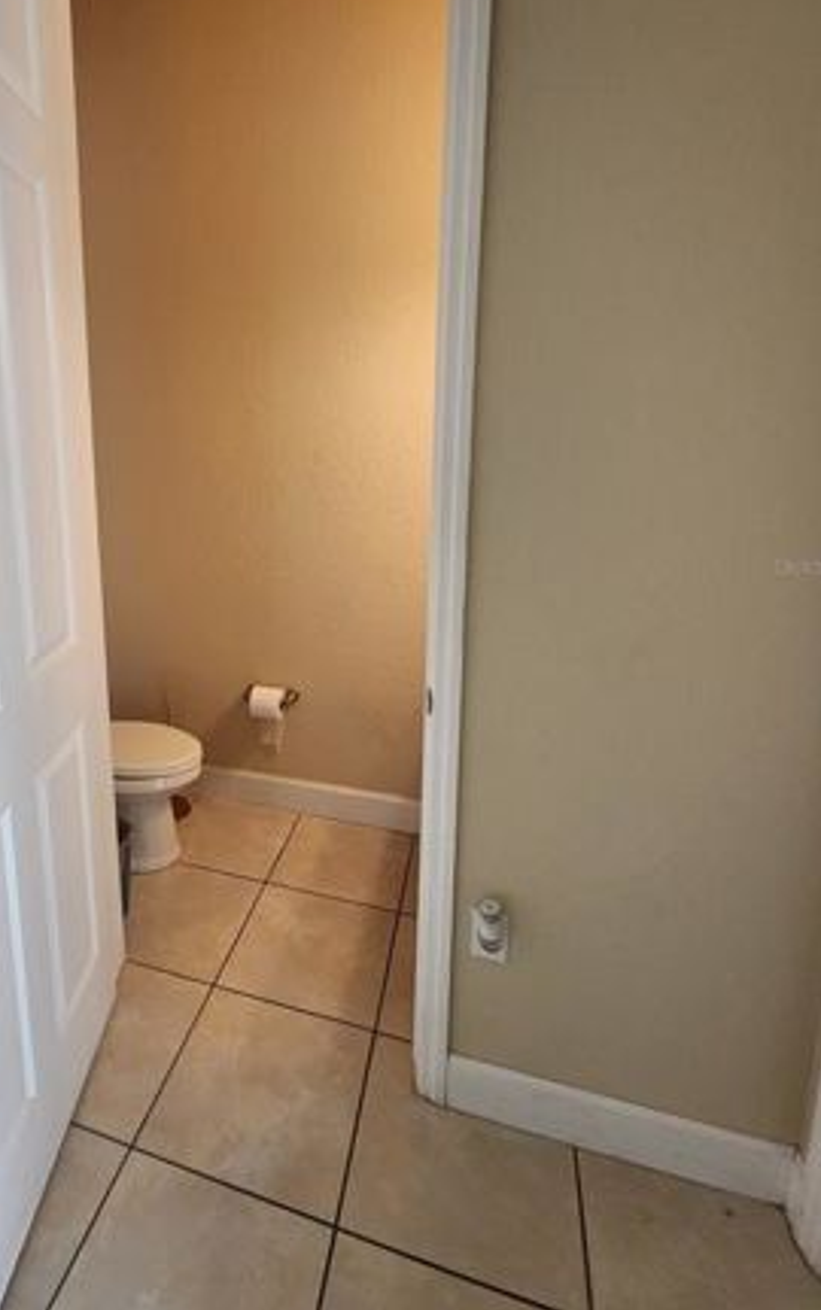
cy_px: 565
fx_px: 608
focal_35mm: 17
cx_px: 263
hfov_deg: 66.0
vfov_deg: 93.7
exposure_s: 1/60
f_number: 2.2
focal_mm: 2.2
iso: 250
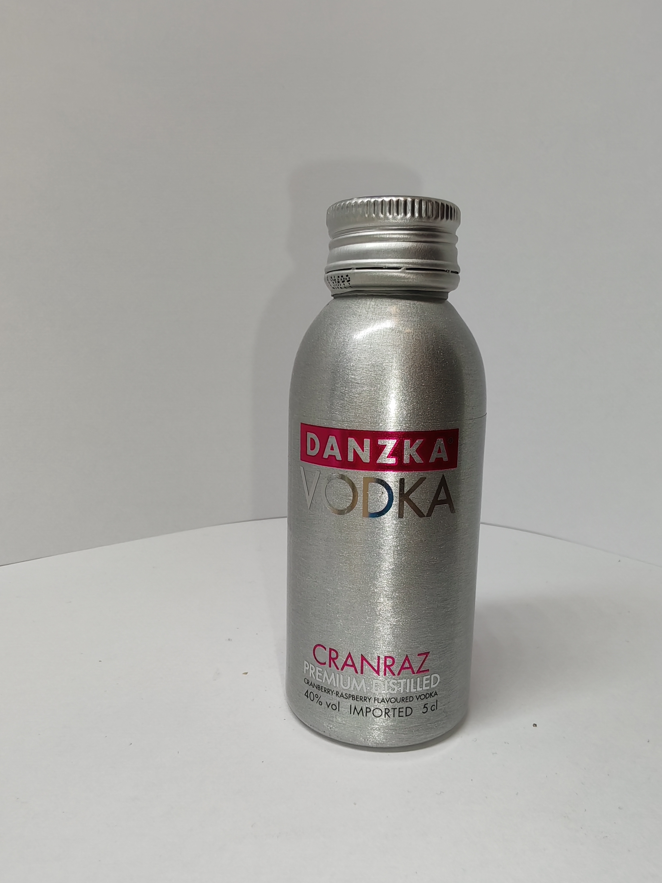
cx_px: 331
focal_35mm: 27
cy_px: 442
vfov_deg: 65.3
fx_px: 688
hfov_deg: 51.4
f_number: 2.2
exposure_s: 1/100
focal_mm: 1.96
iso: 50
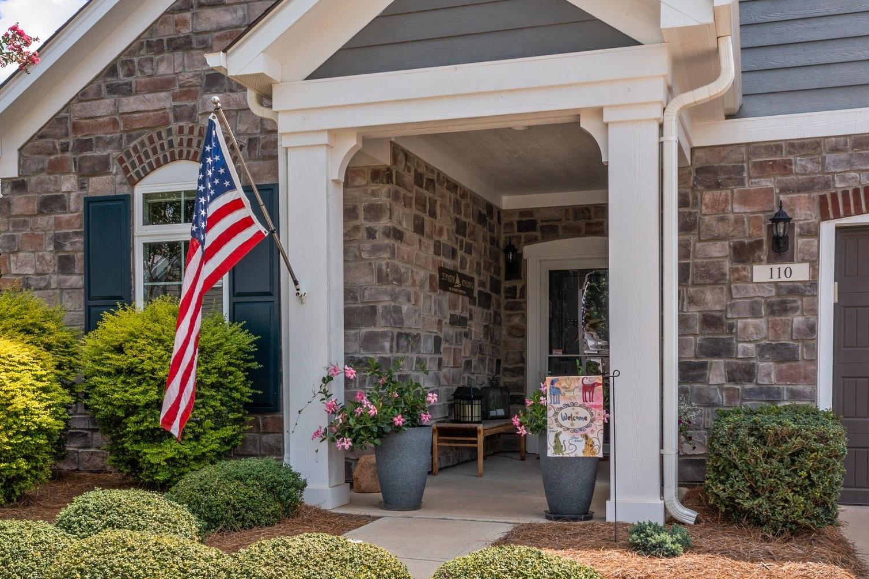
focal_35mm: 38
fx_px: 917
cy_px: 366
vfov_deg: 34.8
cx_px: 448
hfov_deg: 50.7
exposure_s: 1/500
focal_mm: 10.26
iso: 100
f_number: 5.6
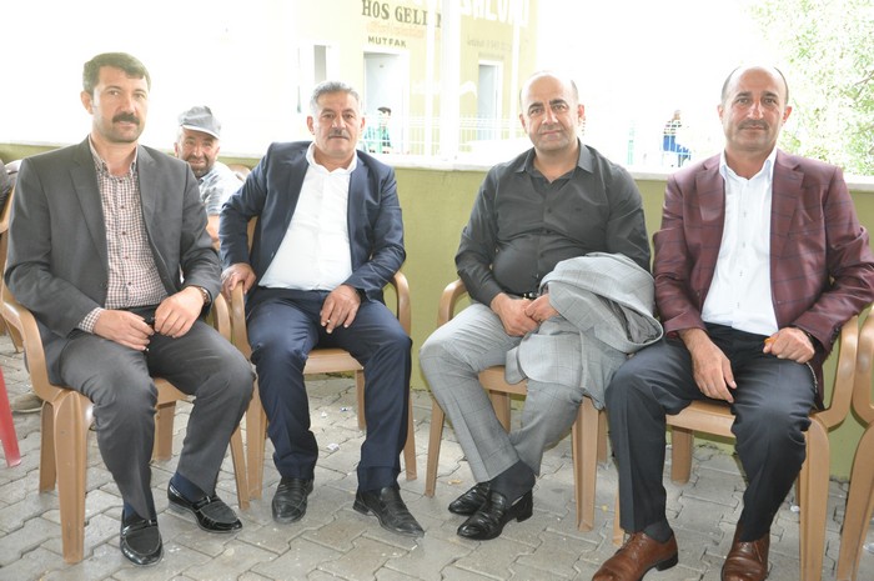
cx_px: 437
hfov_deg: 53.2
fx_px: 873
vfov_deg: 36.8
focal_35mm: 36
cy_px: 290
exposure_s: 1/200
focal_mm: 24
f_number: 6.3
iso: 1250
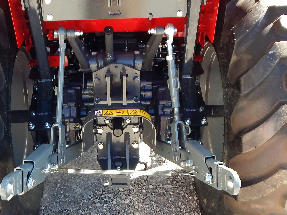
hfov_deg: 38.1
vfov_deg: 29.1
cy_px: 102
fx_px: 415
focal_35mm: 50
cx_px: 119
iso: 125
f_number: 3
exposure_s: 1/200
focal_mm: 4
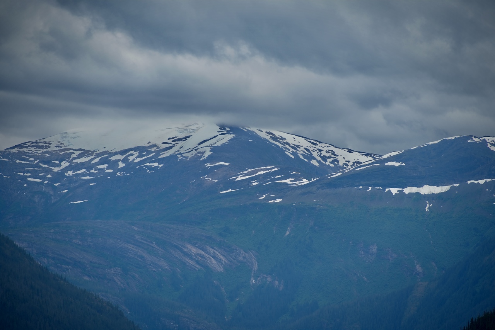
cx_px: 248
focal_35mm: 240
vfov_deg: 5.7
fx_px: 3301
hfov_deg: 8.6
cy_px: 165
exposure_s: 1/500
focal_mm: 240
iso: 100
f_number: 7.1
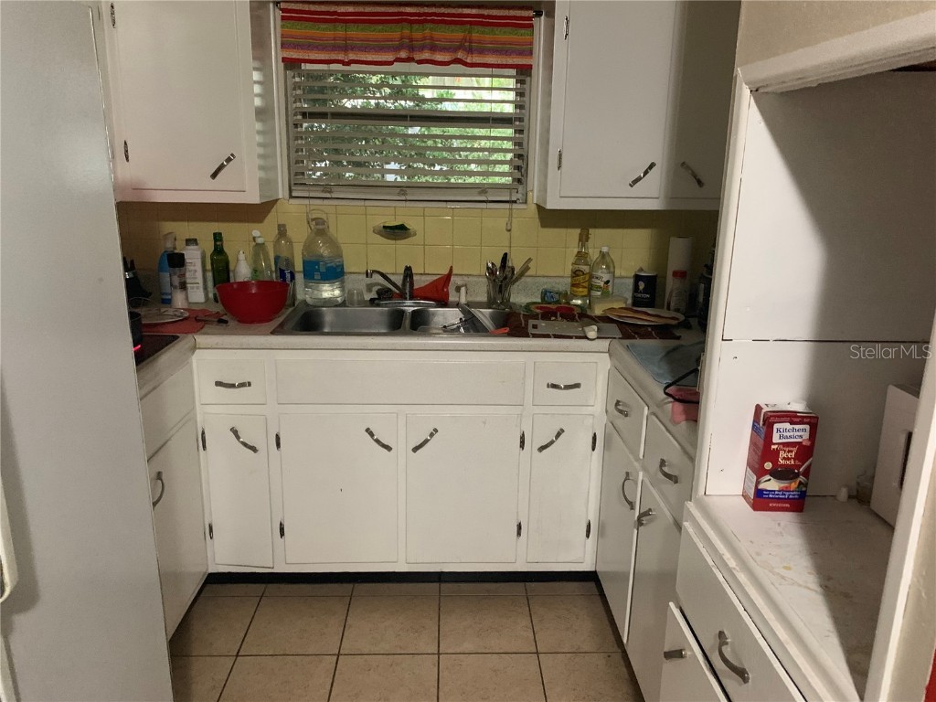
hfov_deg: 67.3
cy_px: 351
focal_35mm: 26
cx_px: 468
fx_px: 703
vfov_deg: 53.1
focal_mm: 4.25
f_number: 1.8
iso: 400
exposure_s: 1/30
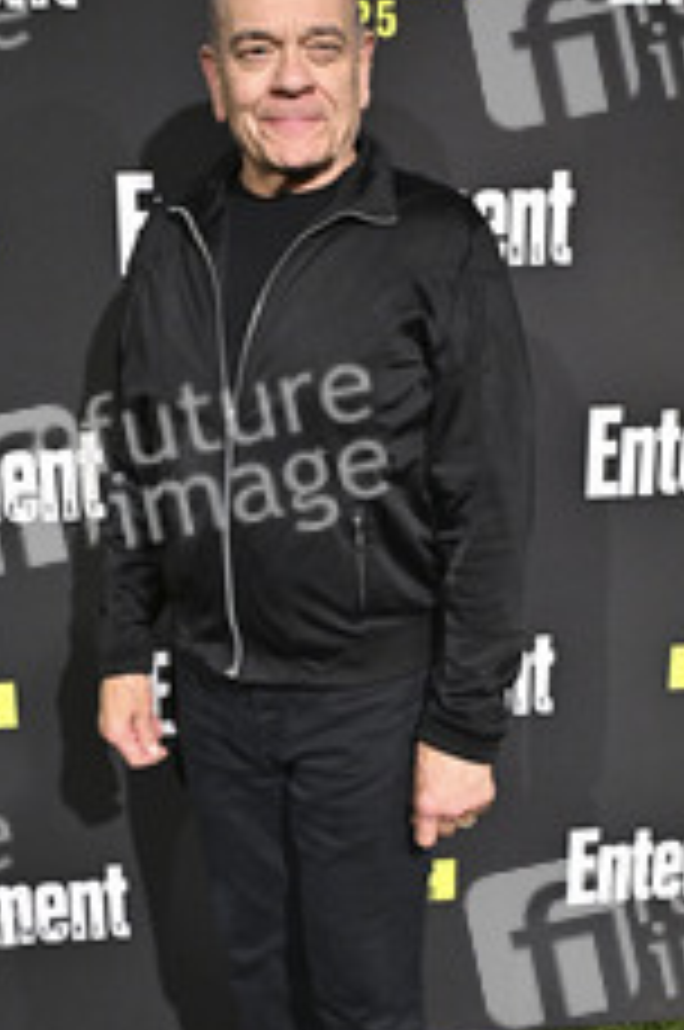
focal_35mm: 49
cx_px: 288
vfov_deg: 39.8
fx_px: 1401
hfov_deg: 27.4
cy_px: 697
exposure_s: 1/400
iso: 2000
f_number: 4.5
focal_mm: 28
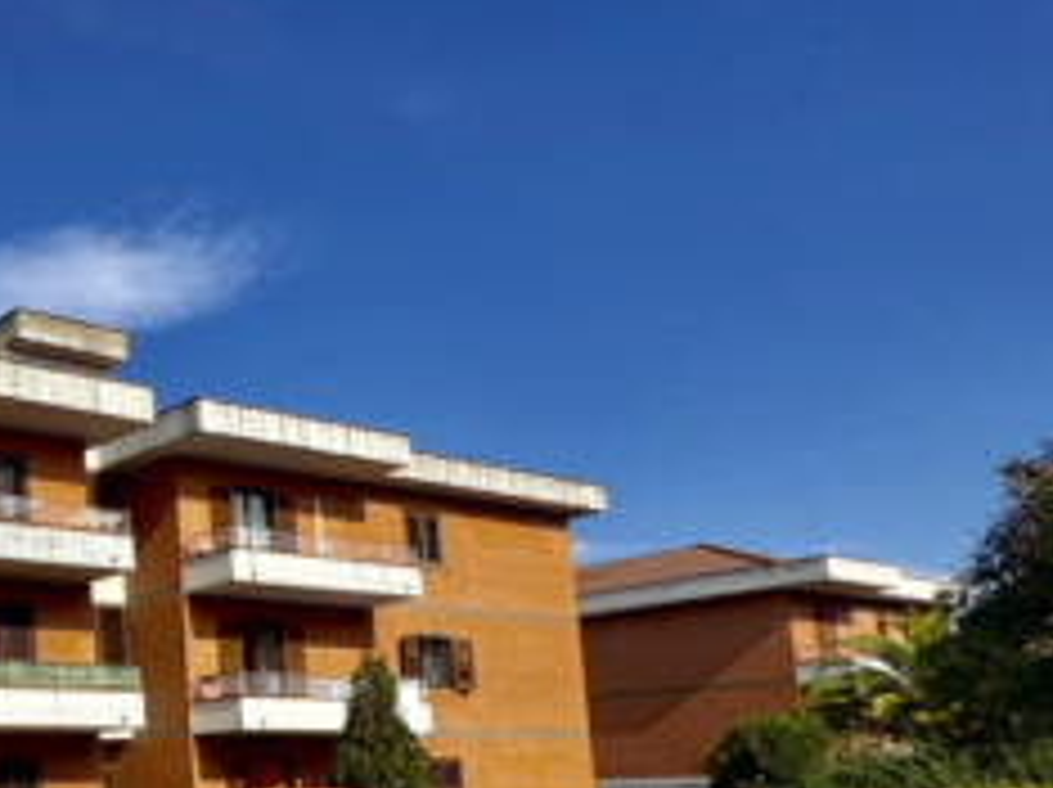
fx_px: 1064
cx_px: -220
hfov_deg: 38.4
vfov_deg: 38.4
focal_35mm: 35
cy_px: 680
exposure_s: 1/1976
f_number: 2.2
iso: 50
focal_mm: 2.22
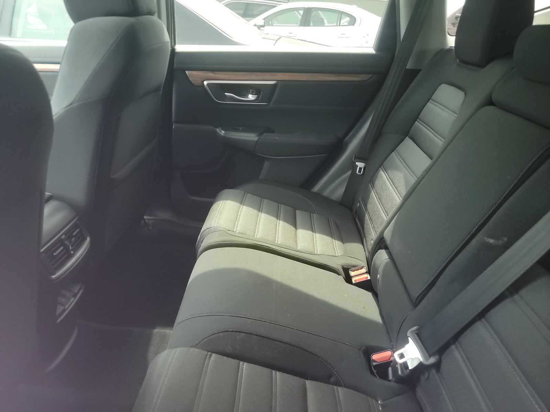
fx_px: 381
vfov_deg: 56.8
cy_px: 206
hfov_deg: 71.6
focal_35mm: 24
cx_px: 275
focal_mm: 6.7
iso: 1418
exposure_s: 1/14
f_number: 1.8
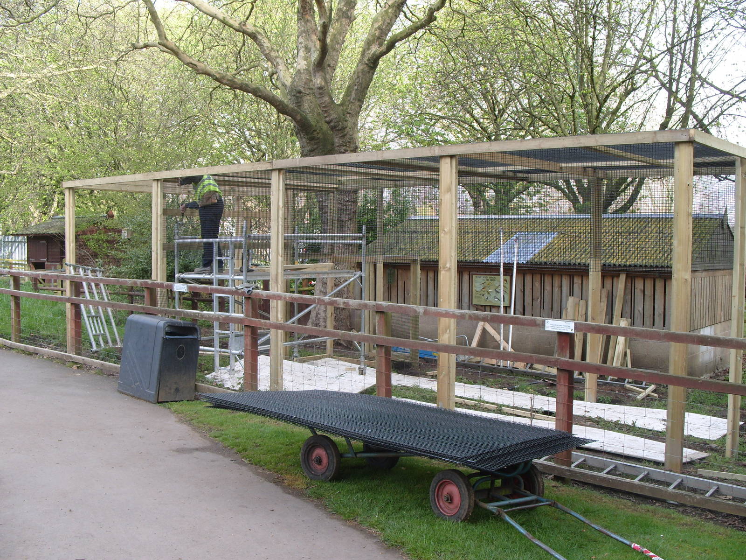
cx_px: 373
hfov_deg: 52.6
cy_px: 280
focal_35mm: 35
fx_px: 754
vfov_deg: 40.7
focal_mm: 7.8
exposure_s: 1/125
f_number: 3.7
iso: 80
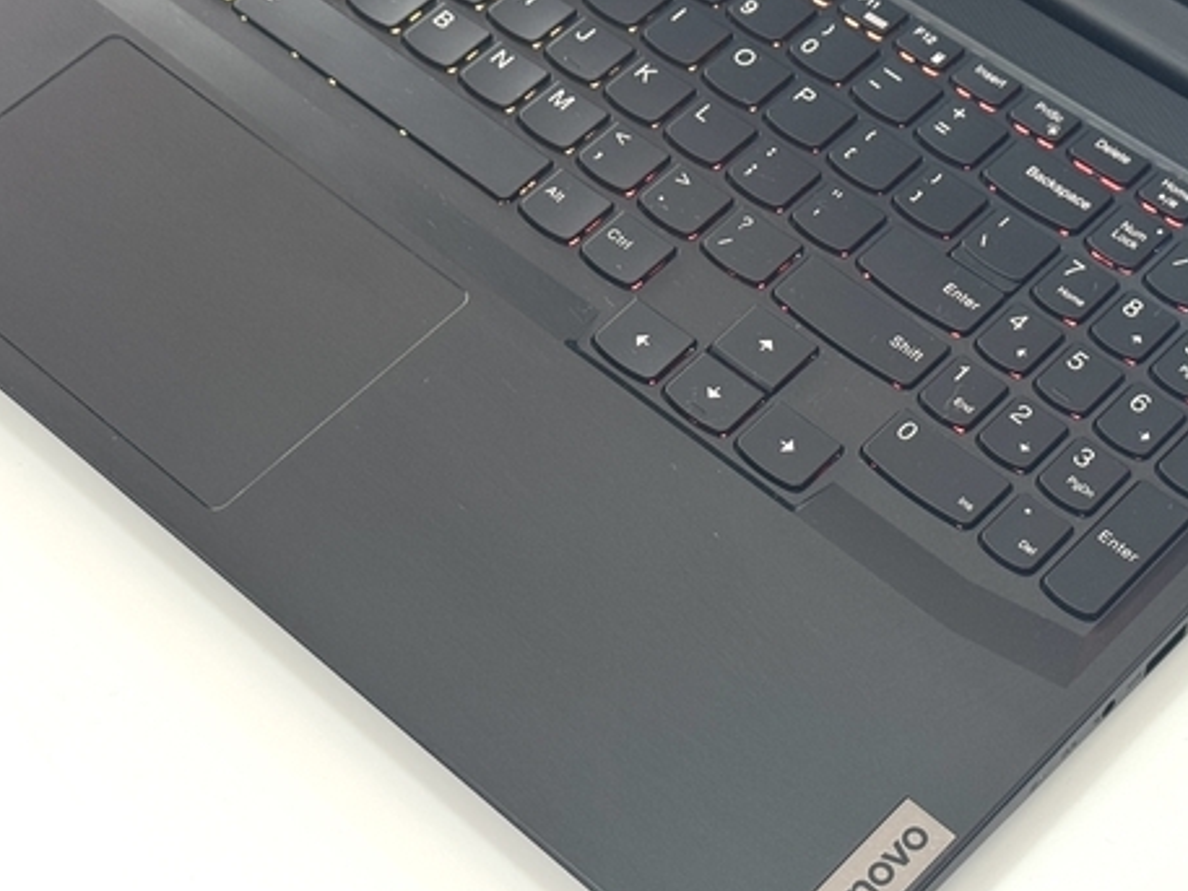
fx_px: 2884
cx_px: 580
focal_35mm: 84
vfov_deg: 17.5
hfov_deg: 23.3
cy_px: 296
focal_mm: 6.76
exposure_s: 1/121
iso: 80
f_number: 1.78
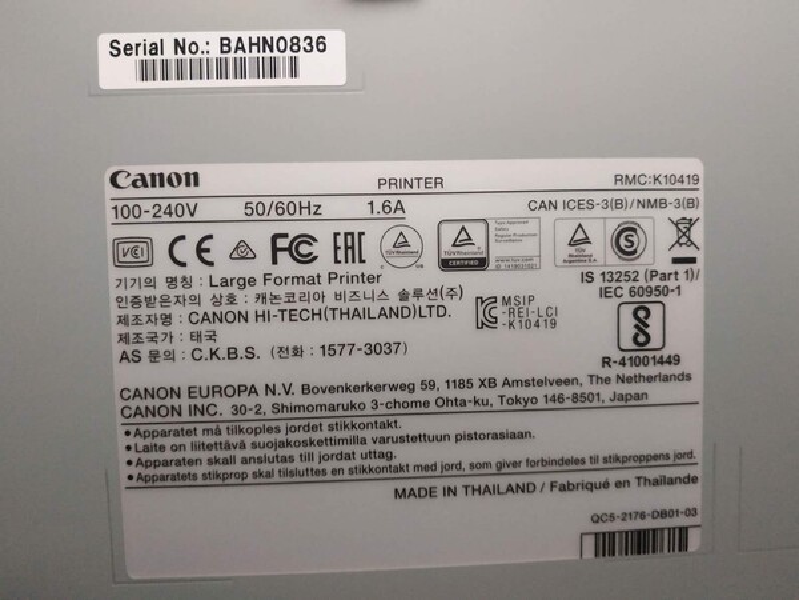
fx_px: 554
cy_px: 300
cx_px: 400
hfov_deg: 71.6
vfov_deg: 56.8
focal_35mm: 24
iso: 800
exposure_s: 1/20
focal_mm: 3.94
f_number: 1.9
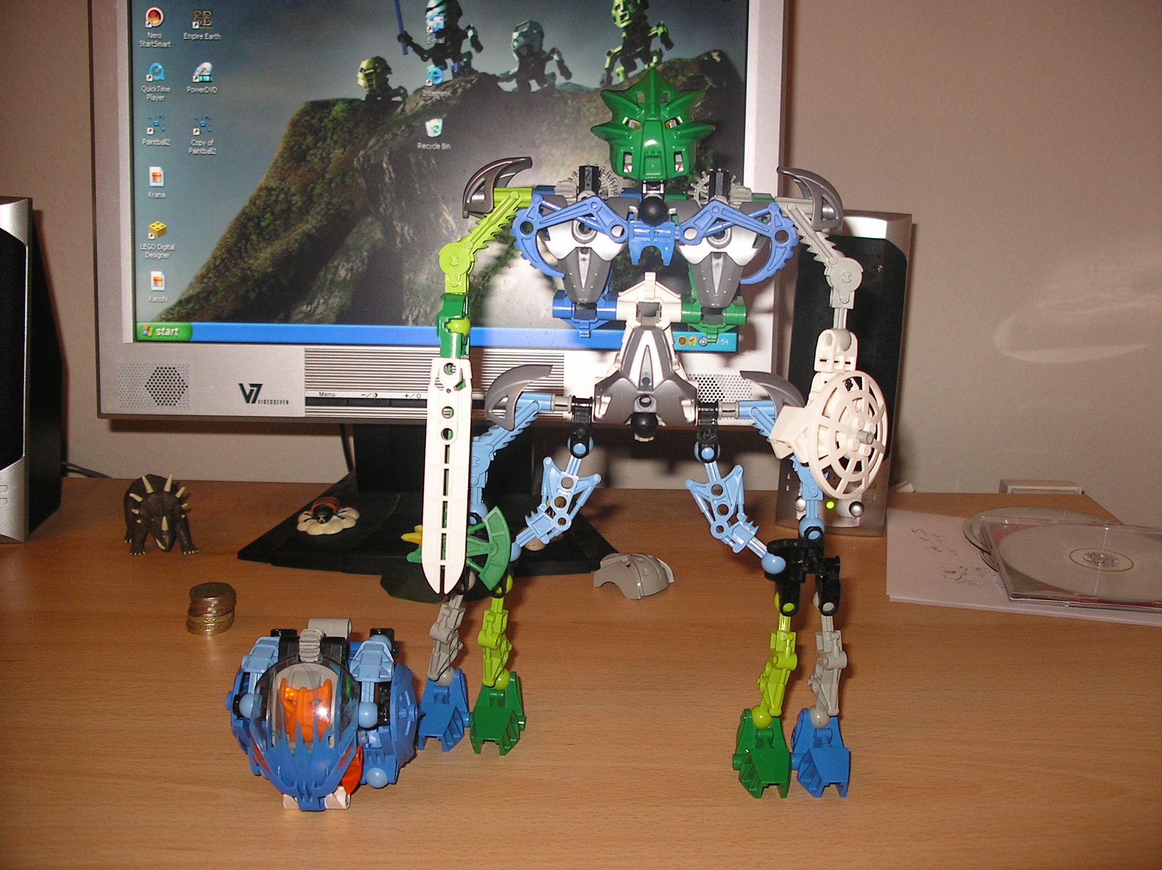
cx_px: 581
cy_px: 435
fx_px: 1241
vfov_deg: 38.6
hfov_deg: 50.2
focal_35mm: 37
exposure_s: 1/40
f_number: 2.8
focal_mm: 7.8
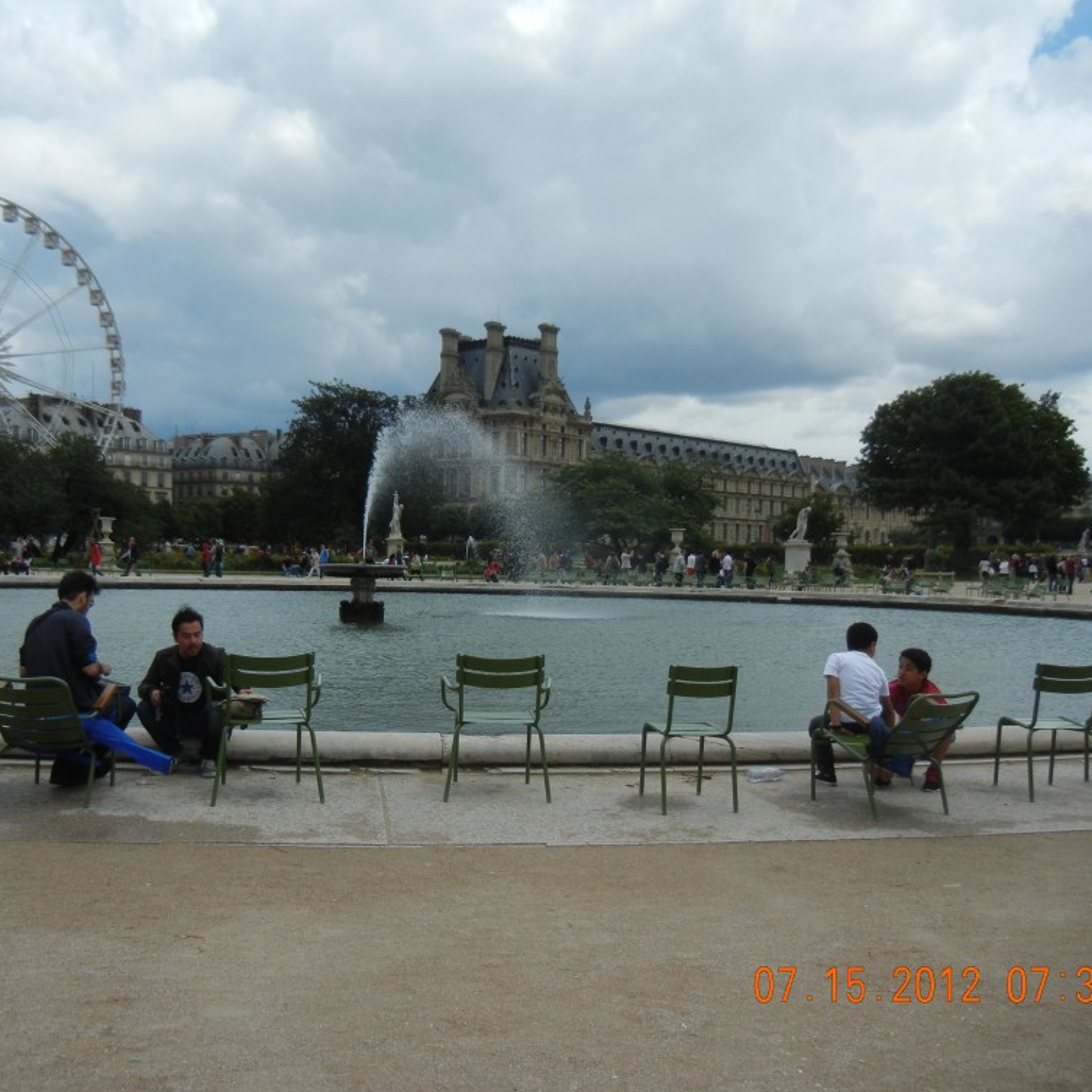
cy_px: 545
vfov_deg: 46.0
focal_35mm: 36
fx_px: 1285
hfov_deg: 45.9
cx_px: 468
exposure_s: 1/484
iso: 160
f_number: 7
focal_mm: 5.4
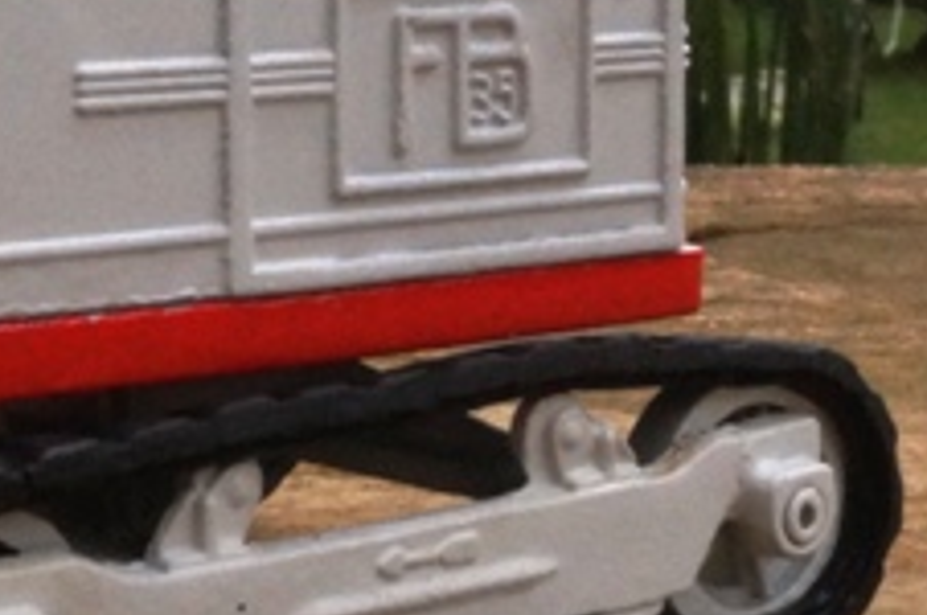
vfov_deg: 9.8
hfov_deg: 14.9
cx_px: 628
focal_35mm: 138
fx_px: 3548
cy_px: -62
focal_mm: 18
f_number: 22
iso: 800
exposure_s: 1/60
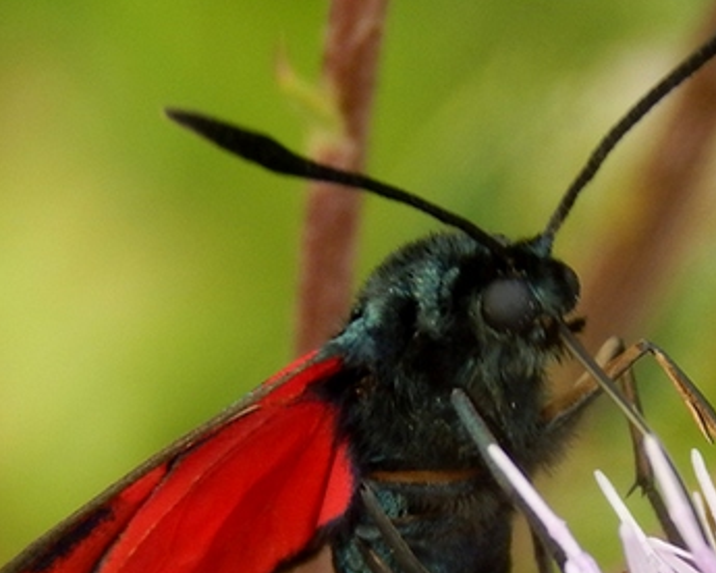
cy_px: 442
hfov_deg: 5.3
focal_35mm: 367
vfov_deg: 4.2
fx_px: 7777
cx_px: 523
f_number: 5.1
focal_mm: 28.7
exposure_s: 1/125
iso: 125
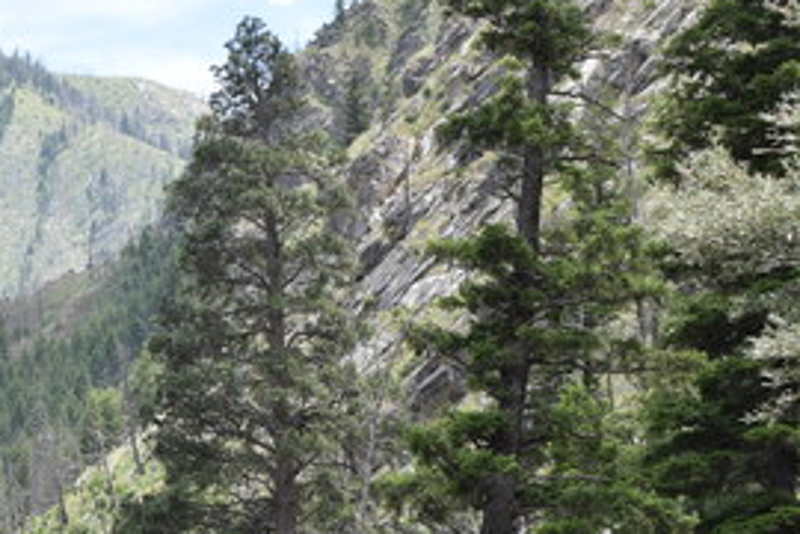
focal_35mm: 151
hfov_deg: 13.3
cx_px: -110
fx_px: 3355
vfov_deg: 9.0
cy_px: 512
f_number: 8
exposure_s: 1/250
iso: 200
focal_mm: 34
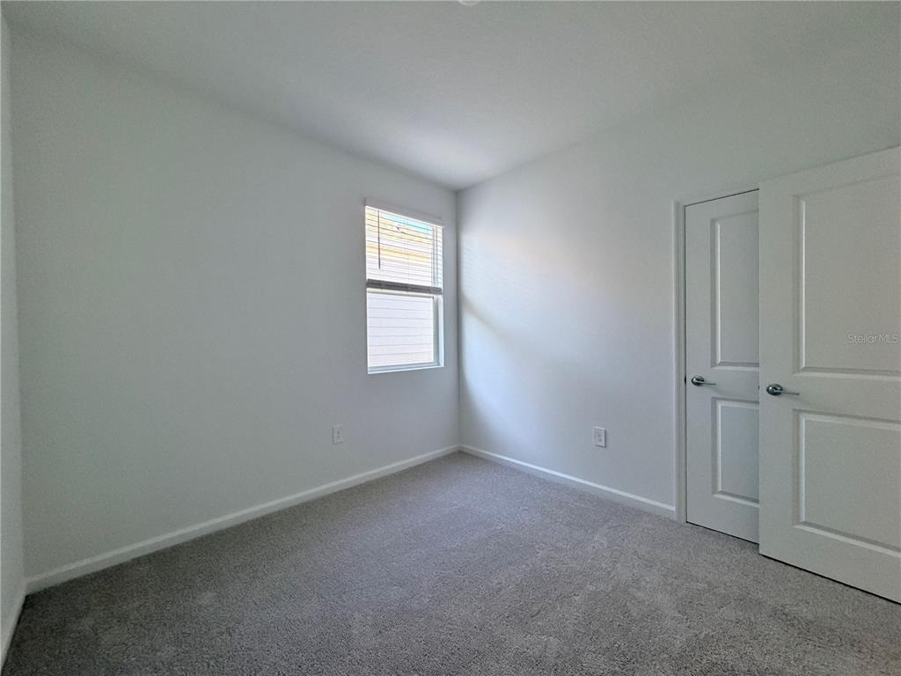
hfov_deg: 102.1
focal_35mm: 14
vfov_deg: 85.7
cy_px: 338
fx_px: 364
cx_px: 450
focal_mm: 2.22
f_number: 2.2
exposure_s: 1/115
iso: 320
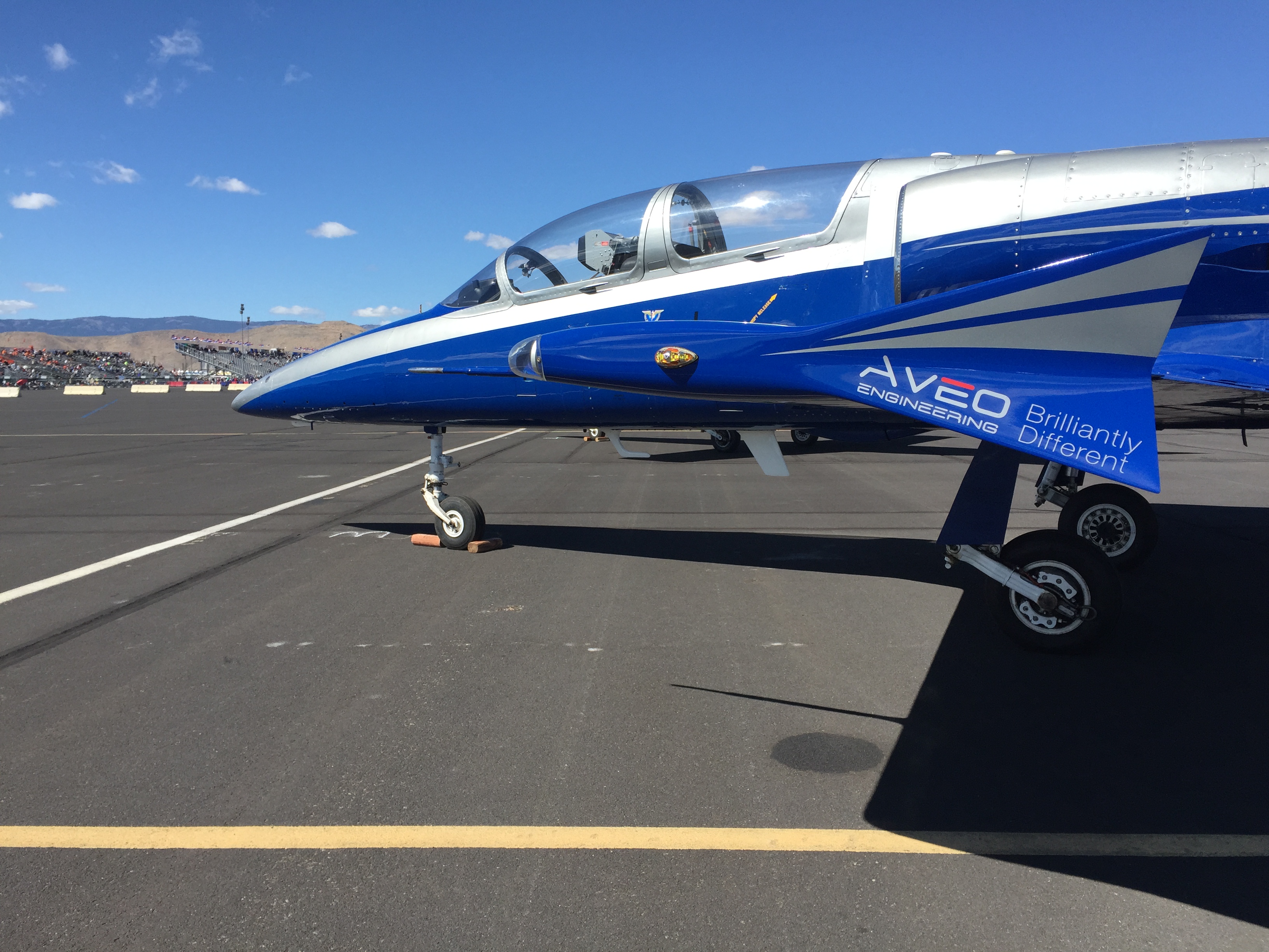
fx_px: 1063
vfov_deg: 48.2
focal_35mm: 29
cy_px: 476
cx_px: 634
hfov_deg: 61.7
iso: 32
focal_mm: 4.15
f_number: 2.2
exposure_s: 1/1883
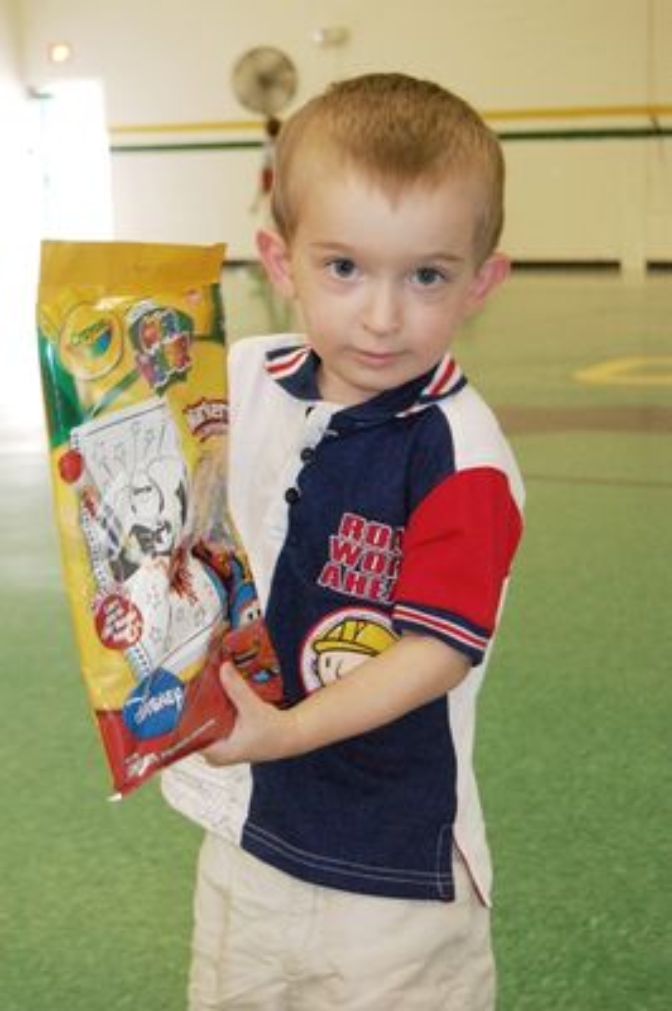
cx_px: 336
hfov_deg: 22.6
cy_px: 506
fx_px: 1683
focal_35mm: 60
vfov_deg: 33.4
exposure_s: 1/60
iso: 1600
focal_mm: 40
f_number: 5
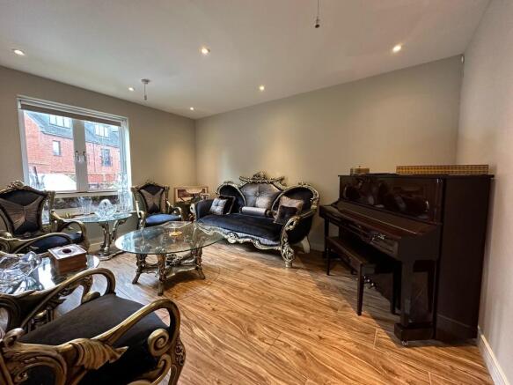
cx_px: 256
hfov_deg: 102.1
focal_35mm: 14
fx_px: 207
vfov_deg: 85.7
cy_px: 192
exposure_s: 1/50
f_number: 2.2
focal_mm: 2.22
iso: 320
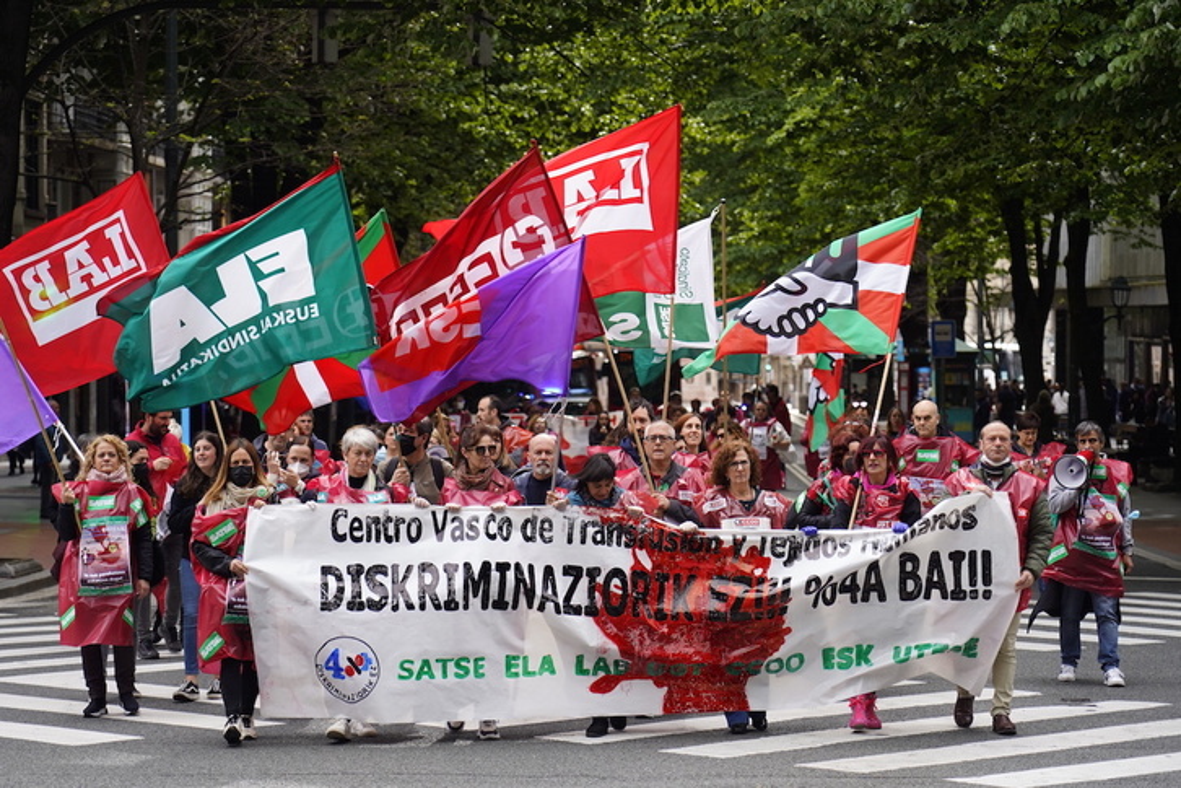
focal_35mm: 105
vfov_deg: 13.0
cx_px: 590
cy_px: 394
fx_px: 3444
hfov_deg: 19.5
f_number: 4
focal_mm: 105
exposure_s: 1/400
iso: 250
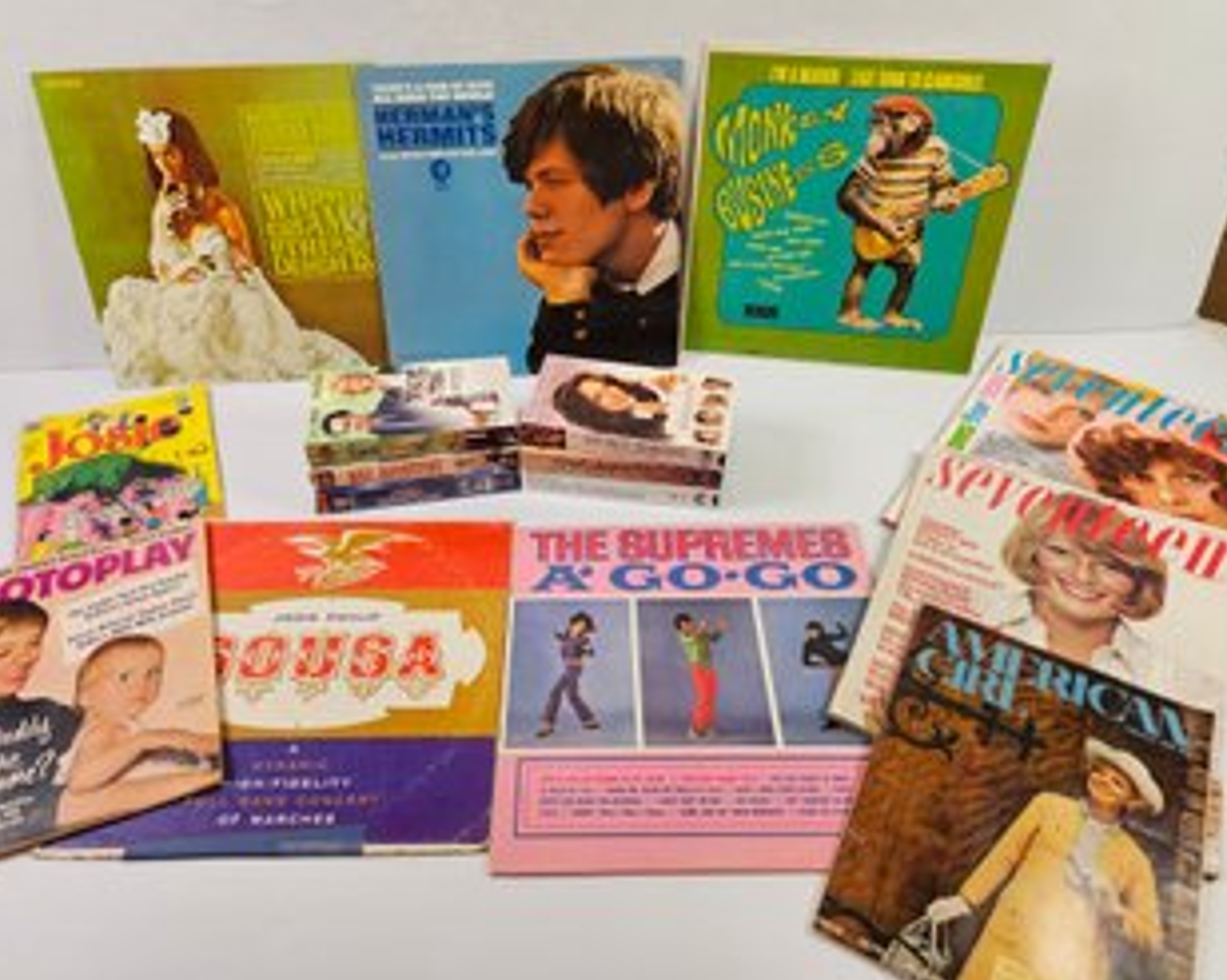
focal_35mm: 25
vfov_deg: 56.7
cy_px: 480
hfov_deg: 68.1
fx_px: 907
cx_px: 596
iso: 125
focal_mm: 5.4
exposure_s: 1/120
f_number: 1.8
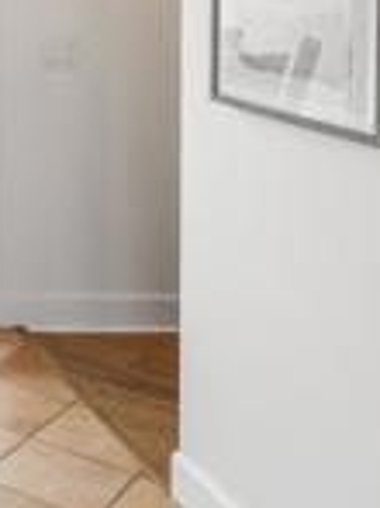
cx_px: -342
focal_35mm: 67
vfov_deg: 26.3
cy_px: -76
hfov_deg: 17.1
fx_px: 982
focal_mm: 16
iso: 500
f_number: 8
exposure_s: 1/6
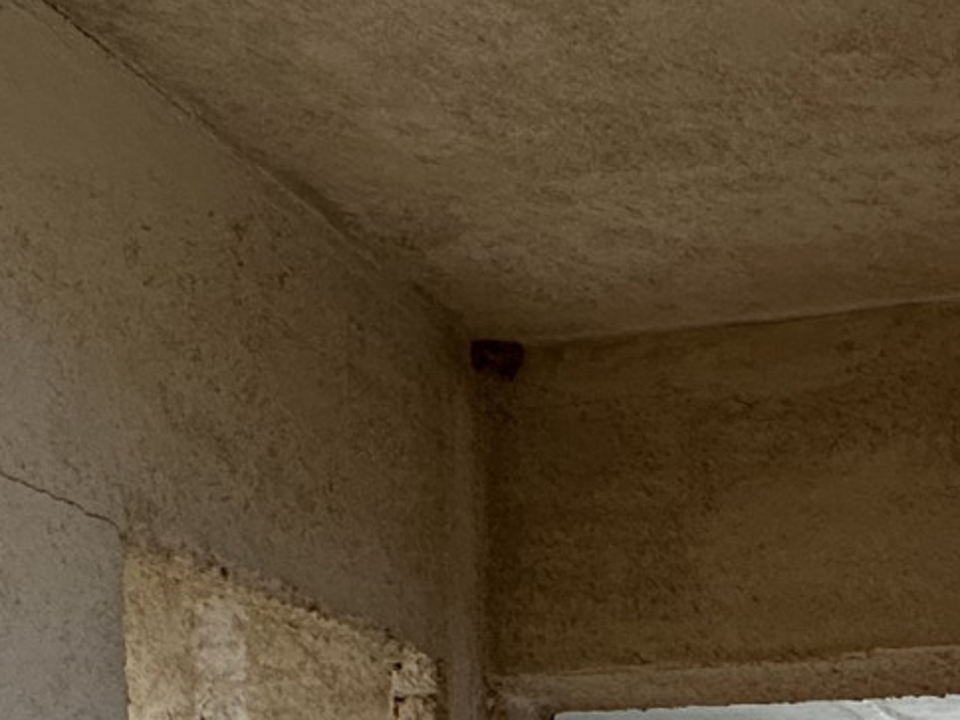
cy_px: 1198
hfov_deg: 25.9
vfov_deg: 17.2
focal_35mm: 74
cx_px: 754
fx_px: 2052
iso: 100
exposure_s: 1/99
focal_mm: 2.22
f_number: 2.2
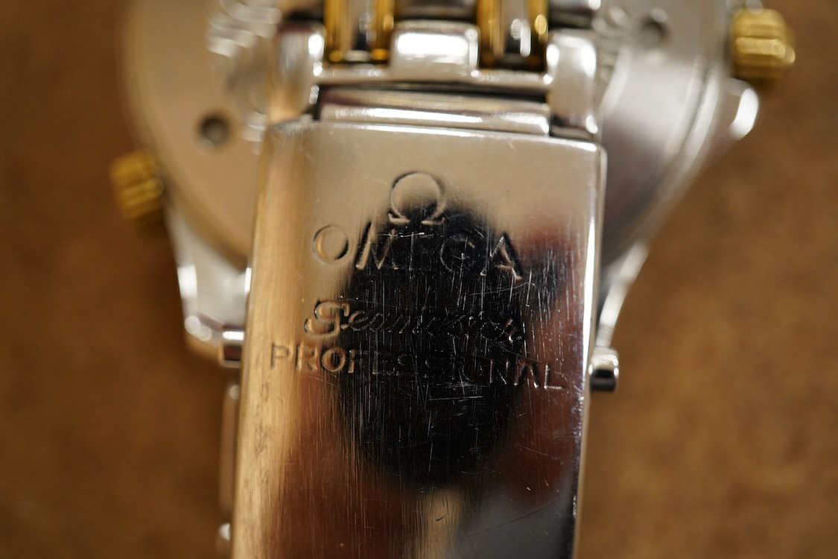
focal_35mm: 45
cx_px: 419
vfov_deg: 29.9
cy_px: 280
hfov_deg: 43.6
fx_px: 1047
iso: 2500
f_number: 5.6
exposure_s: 1/200
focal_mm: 30
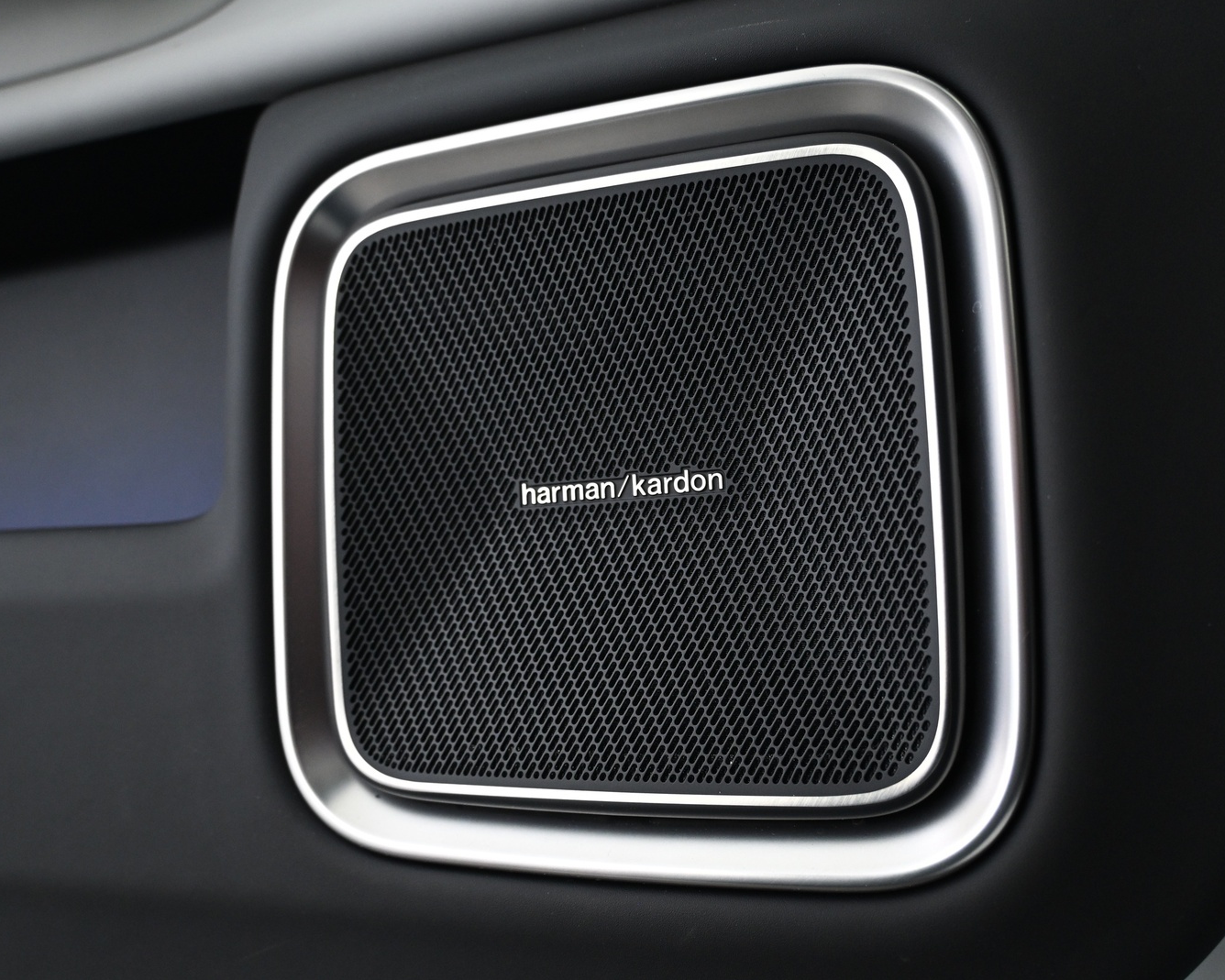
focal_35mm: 33
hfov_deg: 53.8
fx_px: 1207
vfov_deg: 44.2
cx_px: 646
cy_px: 488
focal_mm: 19.5
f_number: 3.8
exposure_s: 1/30
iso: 1100
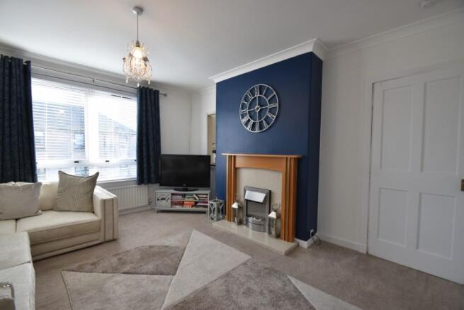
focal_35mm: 15
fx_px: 193
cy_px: 155
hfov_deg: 100.4
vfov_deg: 77.4
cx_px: 232
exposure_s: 1/40
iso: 100
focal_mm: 10
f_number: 5
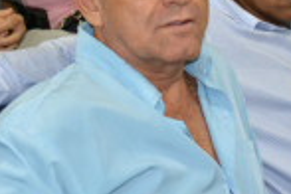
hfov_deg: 13.3
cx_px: 238
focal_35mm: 153
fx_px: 1237
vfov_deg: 9.0
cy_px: 50
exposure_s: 1/60
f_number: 4.5
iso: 2200
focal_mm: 30
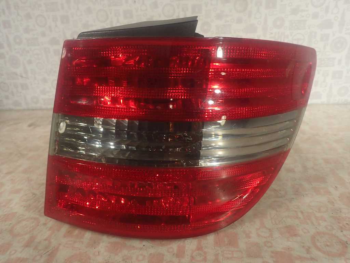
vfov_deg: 54.9
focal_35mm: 25
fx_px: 253
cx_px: 175
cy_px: 132
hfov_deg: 69.4
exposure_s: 1/500
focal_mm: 4.5
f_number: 2.8
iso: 400
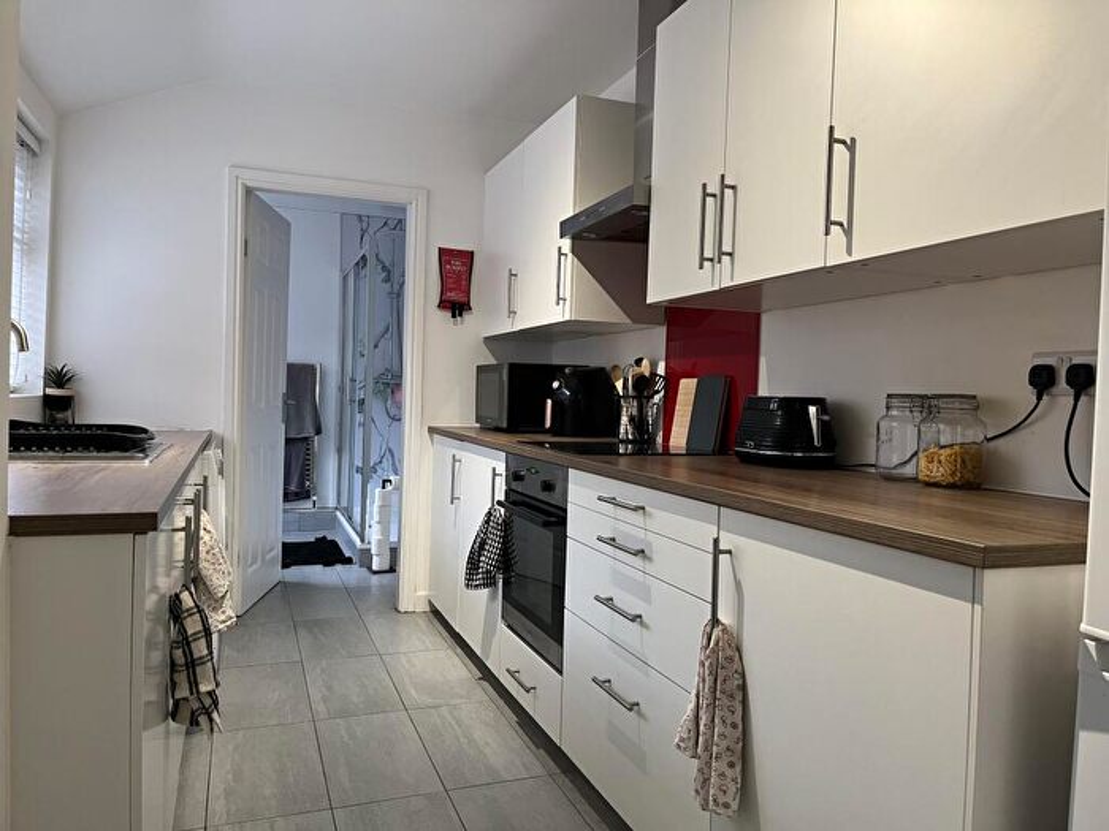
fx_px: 833
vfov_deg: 53.1
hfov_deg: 67.3
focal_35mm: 26
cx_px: 554
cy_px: 416
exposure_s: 1/50
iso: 160
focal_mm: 5.1
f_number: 1.6
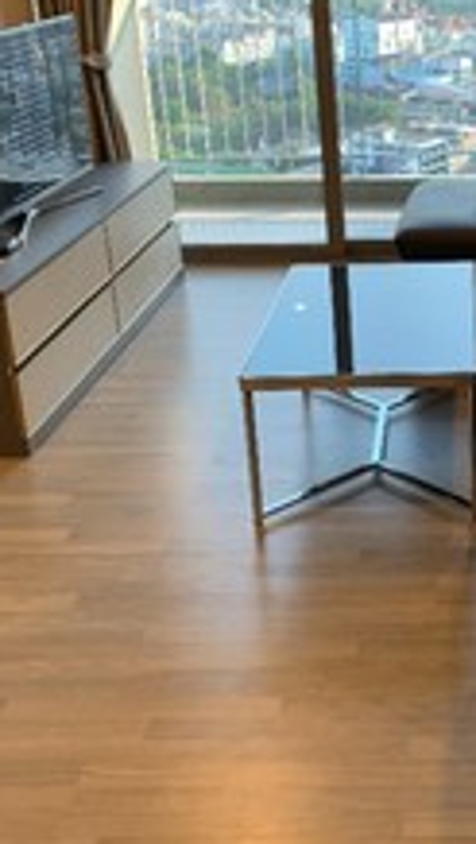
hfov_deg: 22.2
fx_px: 1164
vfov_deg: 39.8
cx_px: 484
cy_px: 376
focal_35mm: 52
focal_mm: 4.25
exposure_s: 1/50
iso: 125
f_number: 1.8
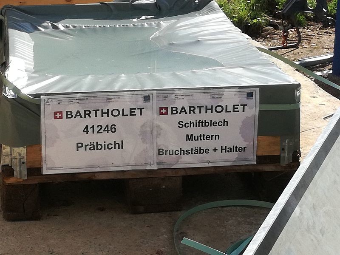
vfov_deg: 14.9
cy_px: 128
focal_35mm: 99
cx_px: 170
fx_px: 972
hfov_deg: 19.8
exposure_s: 1/1026
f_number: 2
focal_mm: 3.79
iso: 50
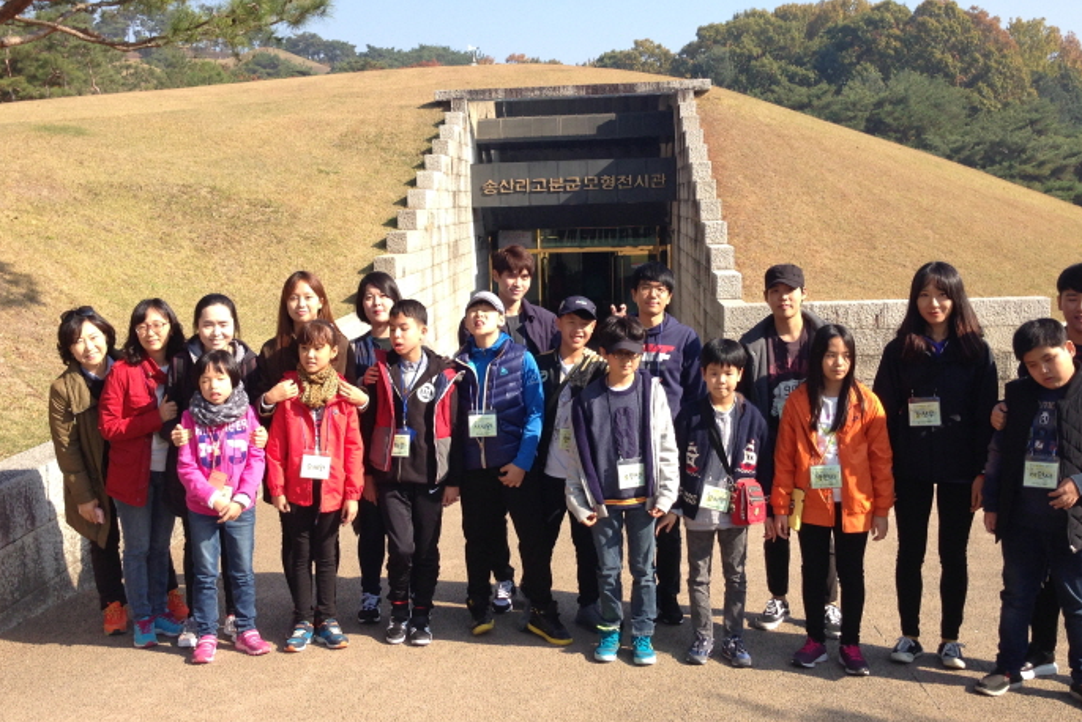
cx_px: 517
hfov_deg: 48.4
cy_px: 356
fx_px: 1203
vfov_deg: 33.4
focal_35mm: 40
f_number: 2.4
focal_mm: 4.12
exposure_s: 1/695
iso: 50
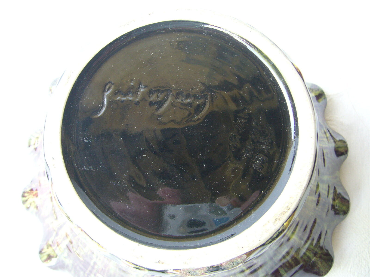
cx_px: 185
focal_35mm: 35
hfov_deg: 52.6
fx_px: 374
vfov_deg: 40.7
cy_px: 138
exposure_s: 1/15
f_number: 2.8
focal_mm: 5.8
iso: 100
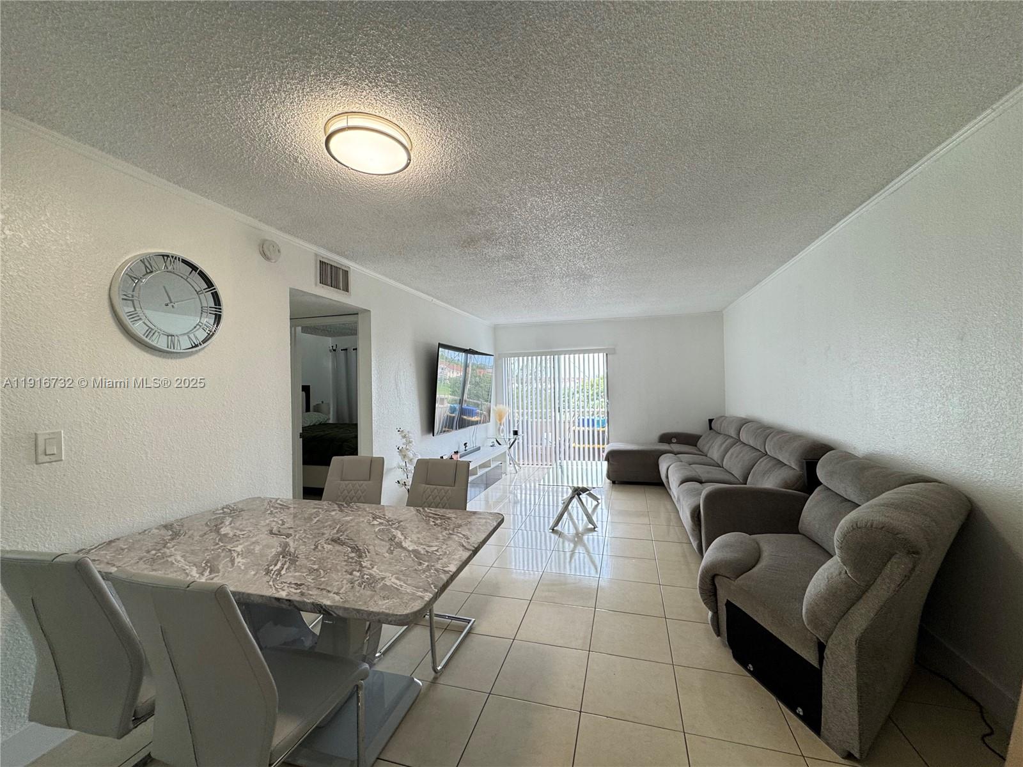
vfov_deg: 85.7
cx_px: 512
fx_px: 414
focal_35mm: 14
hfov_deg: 102.1
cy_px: 384
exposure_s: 1/120
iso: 125
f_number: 2.2
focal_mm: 2.22
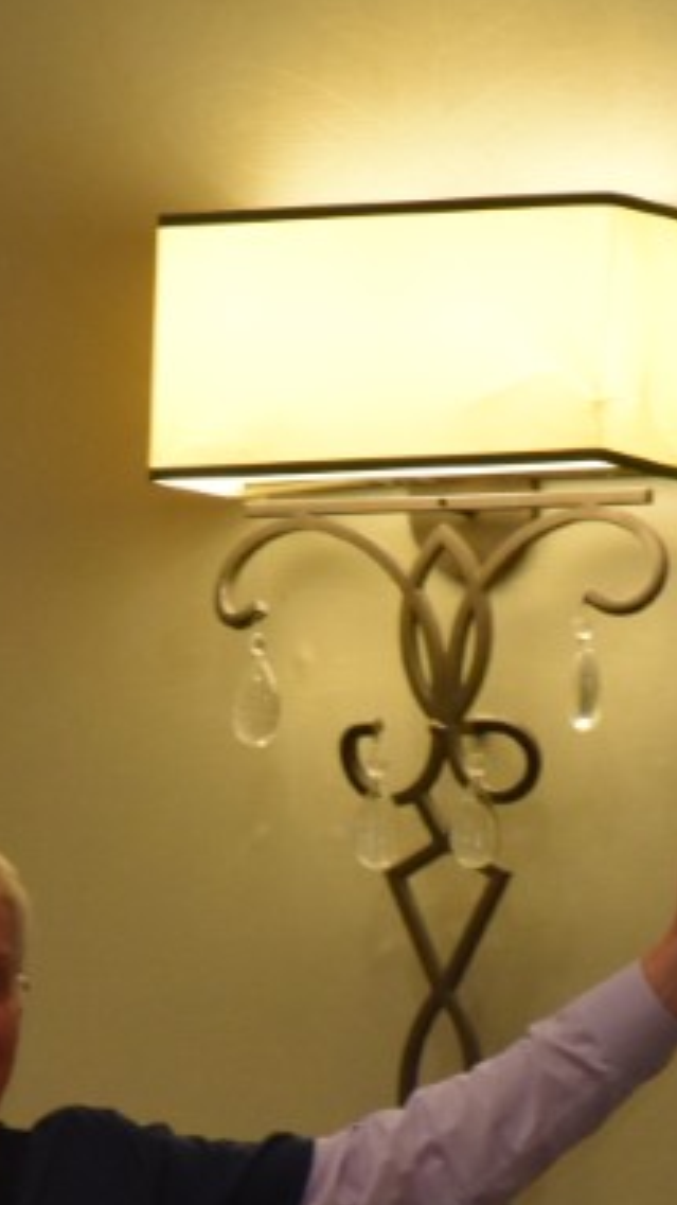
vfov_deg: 4.3
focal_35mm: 502
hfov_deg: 2.4
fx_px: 16018
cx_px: 124
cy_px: 1084
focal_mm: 105
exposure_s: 1/60
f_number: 5.6
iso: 1100
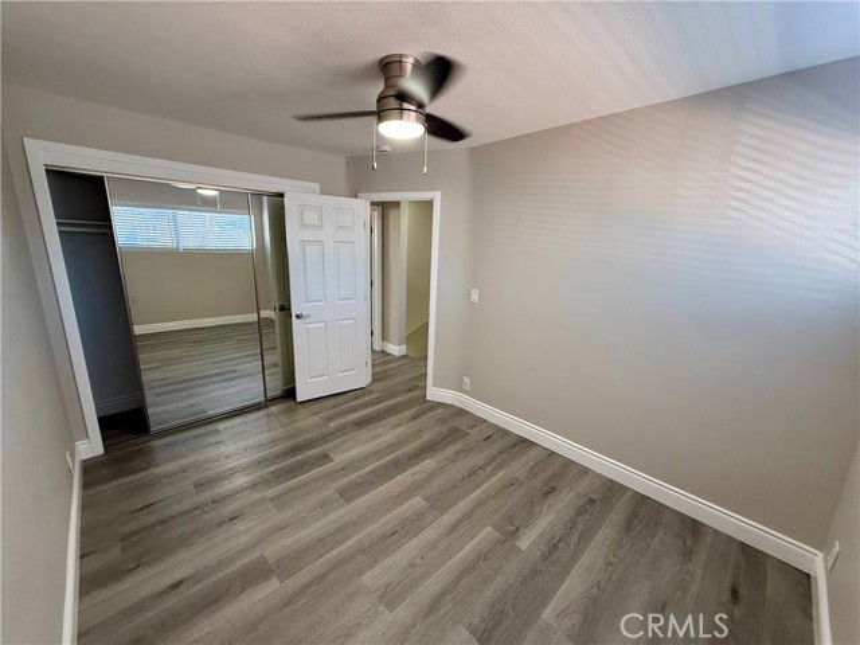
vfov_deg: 85.7
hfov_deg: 102.1
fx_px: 348
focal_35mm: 14
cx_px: 430
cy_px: 322
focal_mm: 2.22
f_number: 2.2
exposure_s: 1/120
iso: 320
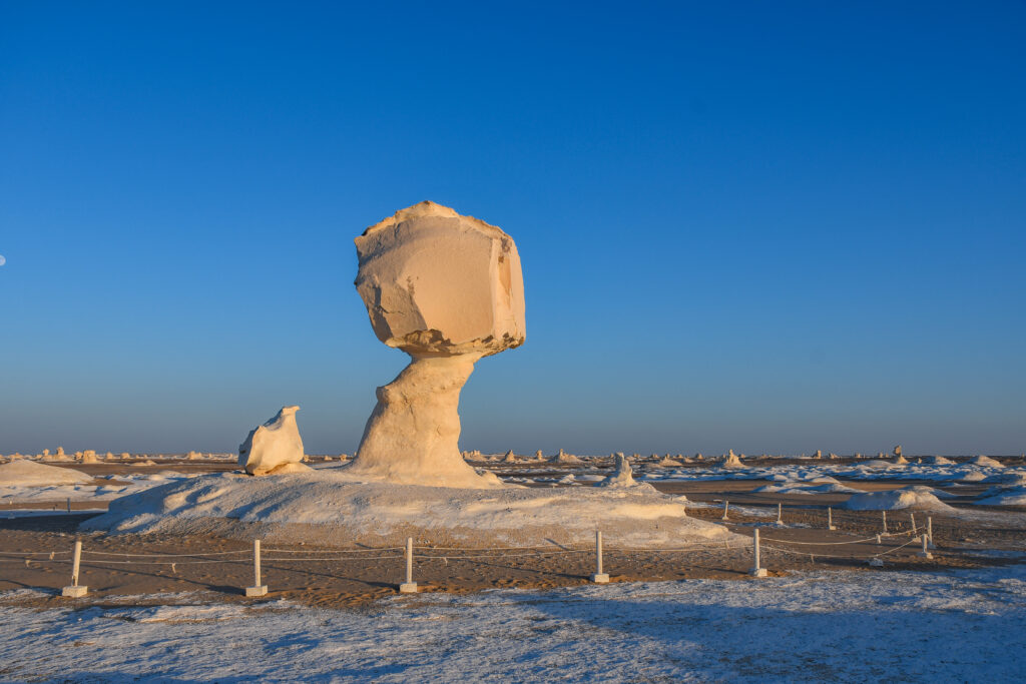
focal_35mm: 34
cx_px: 513
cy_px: 342
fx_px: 969
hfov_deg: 55.8
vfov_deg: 38.9
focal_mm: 23
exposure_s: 1/320
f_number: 9
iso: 100
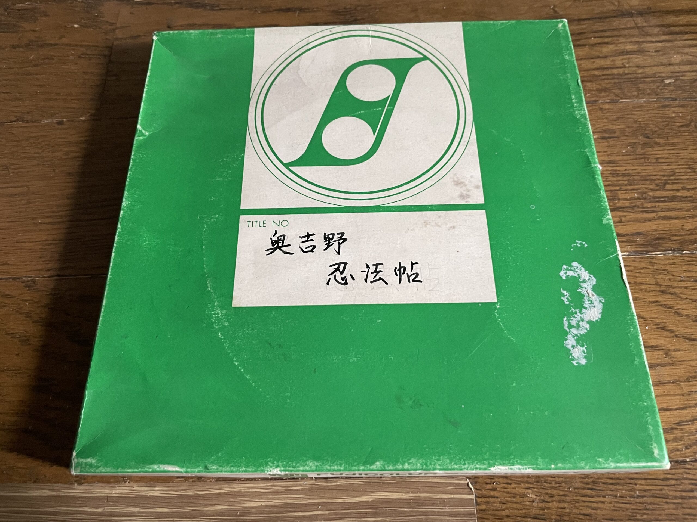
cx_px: 348
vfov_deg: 53.1
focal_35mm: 26
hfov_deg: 67.3
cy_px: 261
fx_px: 524
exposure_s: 1/36
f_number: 1.6
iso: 640
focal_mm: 4.2
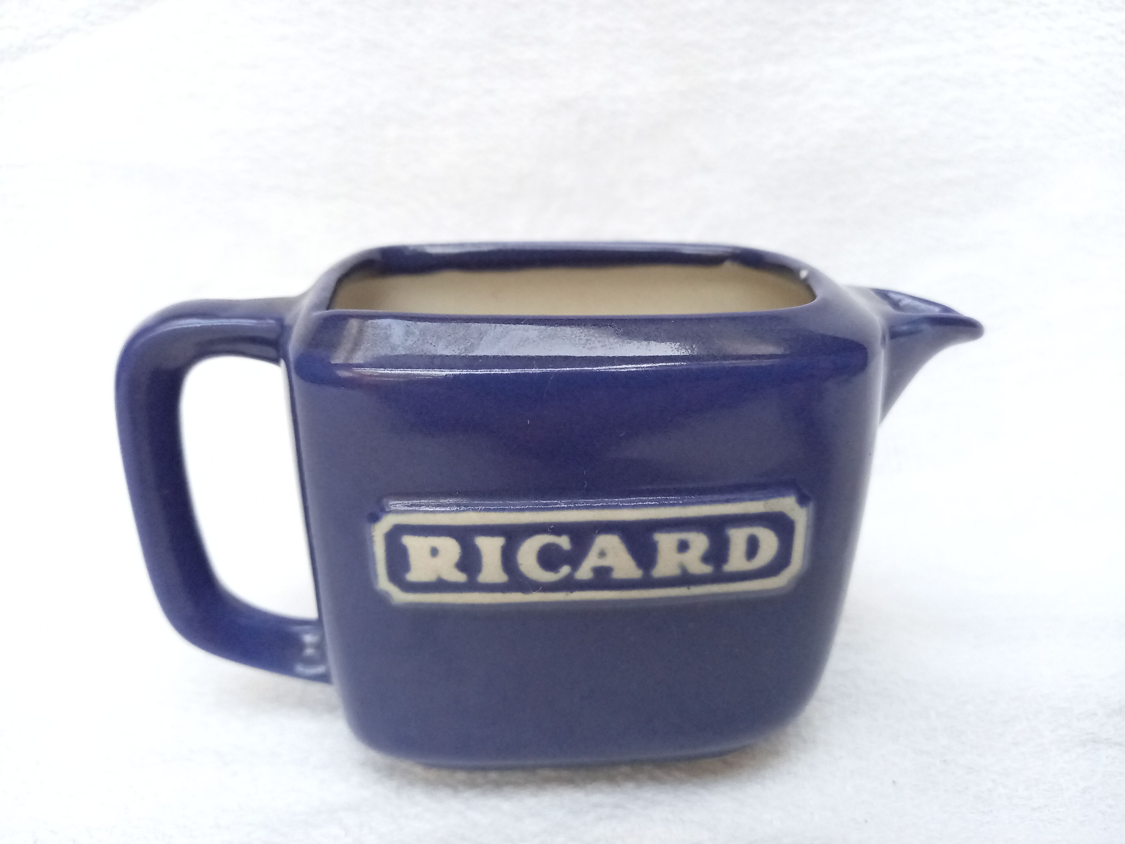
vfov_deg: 54.9
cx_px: 562
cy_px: 422
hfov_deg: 69.4
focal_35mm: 25
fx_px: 812
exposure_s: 1/118
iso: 800
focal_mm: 4.6
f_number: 2
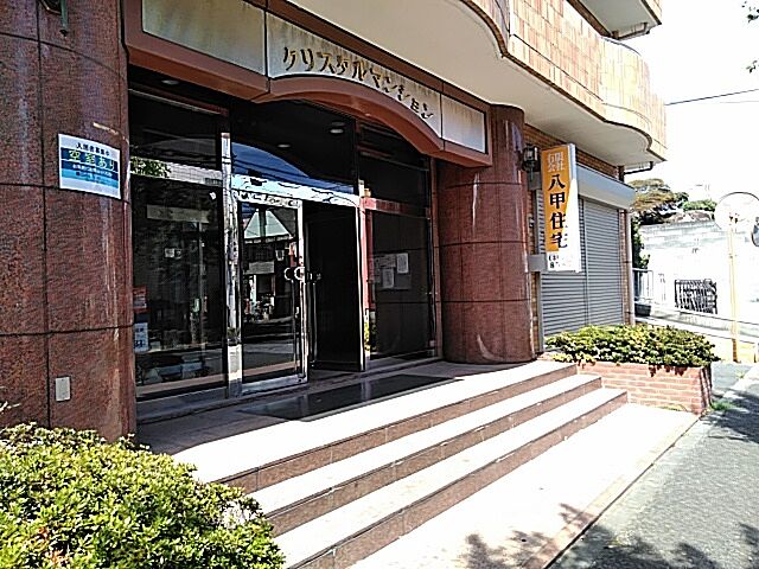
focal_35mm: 27
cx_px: 380
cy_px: 284
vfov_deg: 51.4
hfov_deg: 65.3
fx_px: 592
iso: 60
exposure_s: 1/230
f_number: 2.2
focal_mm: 3.46
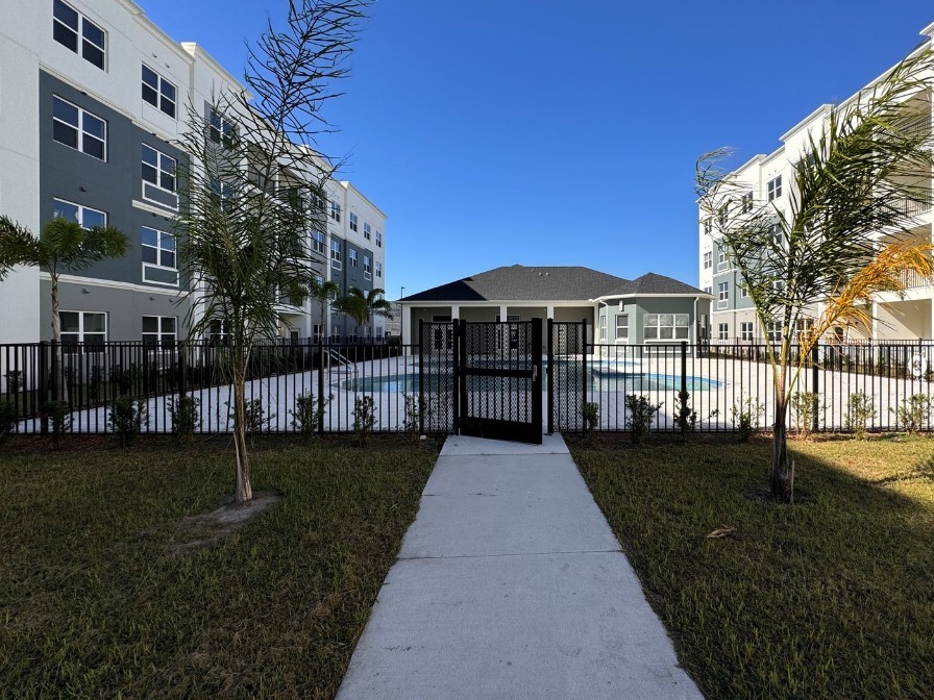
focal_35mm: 16
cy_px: 336
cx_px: 526
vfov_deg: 78.1
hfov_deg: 94.0
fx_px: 432
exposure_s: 1/1536
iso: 50
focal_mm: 2.22
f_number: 2.2
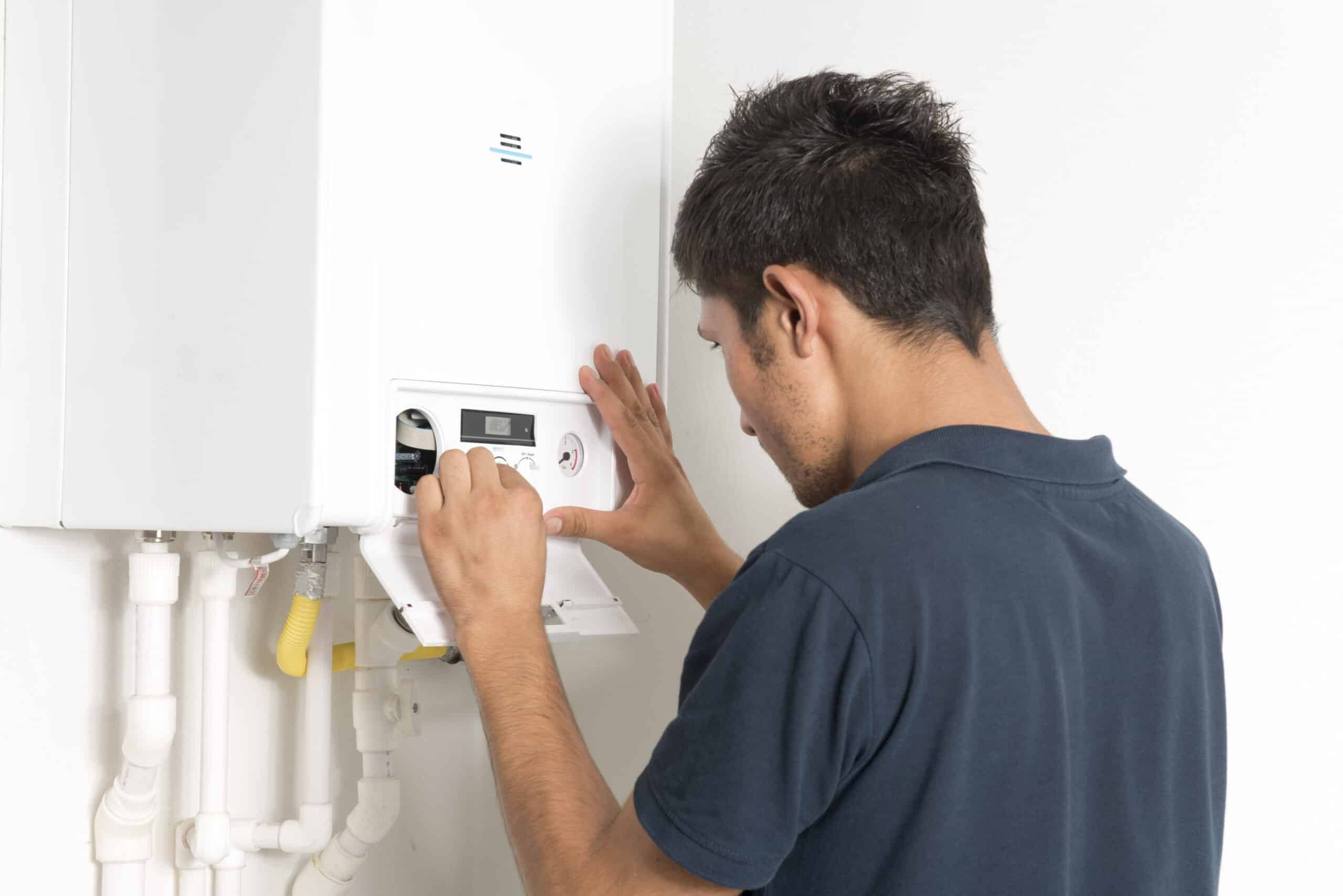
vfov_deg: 19.5
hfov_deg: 28.8
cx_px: 672
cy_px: 448
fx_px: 2612
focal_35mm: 70
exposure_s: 1/100
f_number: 11
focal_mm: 70
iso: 50
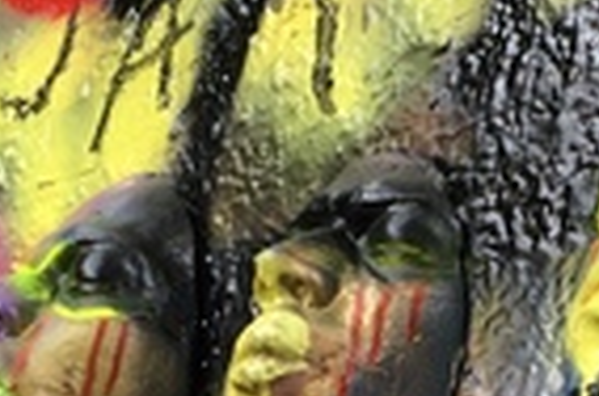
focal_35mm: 98
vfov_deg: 13.7
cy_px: 377
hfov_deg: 20.6
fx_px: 1627
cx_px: 481
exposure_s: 1/178
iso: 32
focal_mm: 4.15
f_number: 2.2
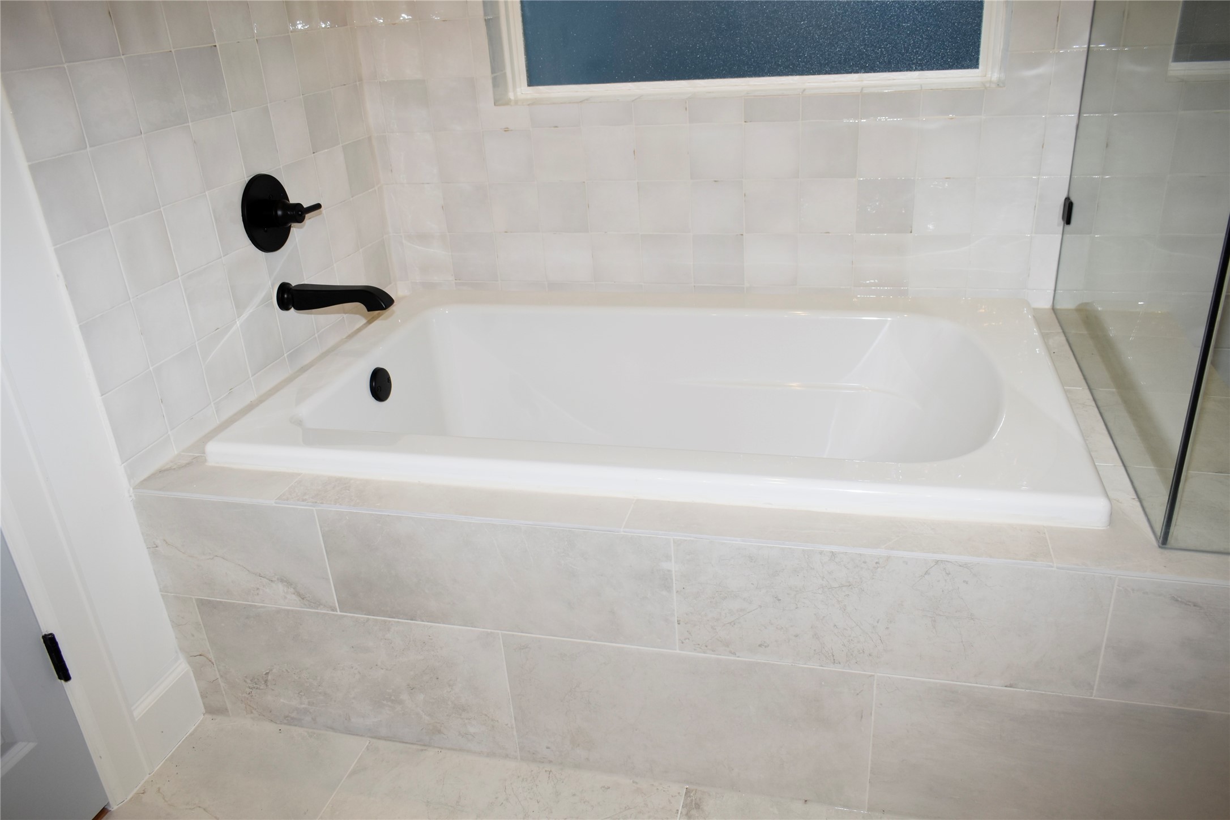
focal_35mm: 27
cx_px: 615
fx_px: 922
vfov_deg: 47.9
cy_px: 410
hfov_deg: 67.4
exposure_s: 1/200
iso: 400
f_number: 5
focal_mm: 18
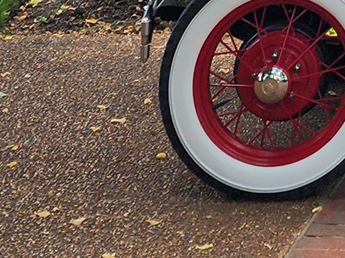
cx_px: 705
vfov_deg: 7.3
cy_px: -640
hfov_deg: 10.8
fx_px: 1664
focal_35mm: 167
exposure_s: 1/457
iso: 12
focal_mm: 6.4
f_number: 1.8
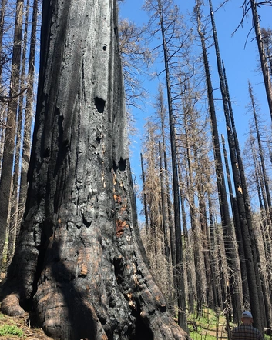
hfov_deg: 36.4
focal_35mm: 41
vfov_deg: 44.8
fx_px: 413
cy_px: 157
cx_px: 118
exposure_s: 1/530
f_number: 2.2
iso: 25
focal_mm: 4.15
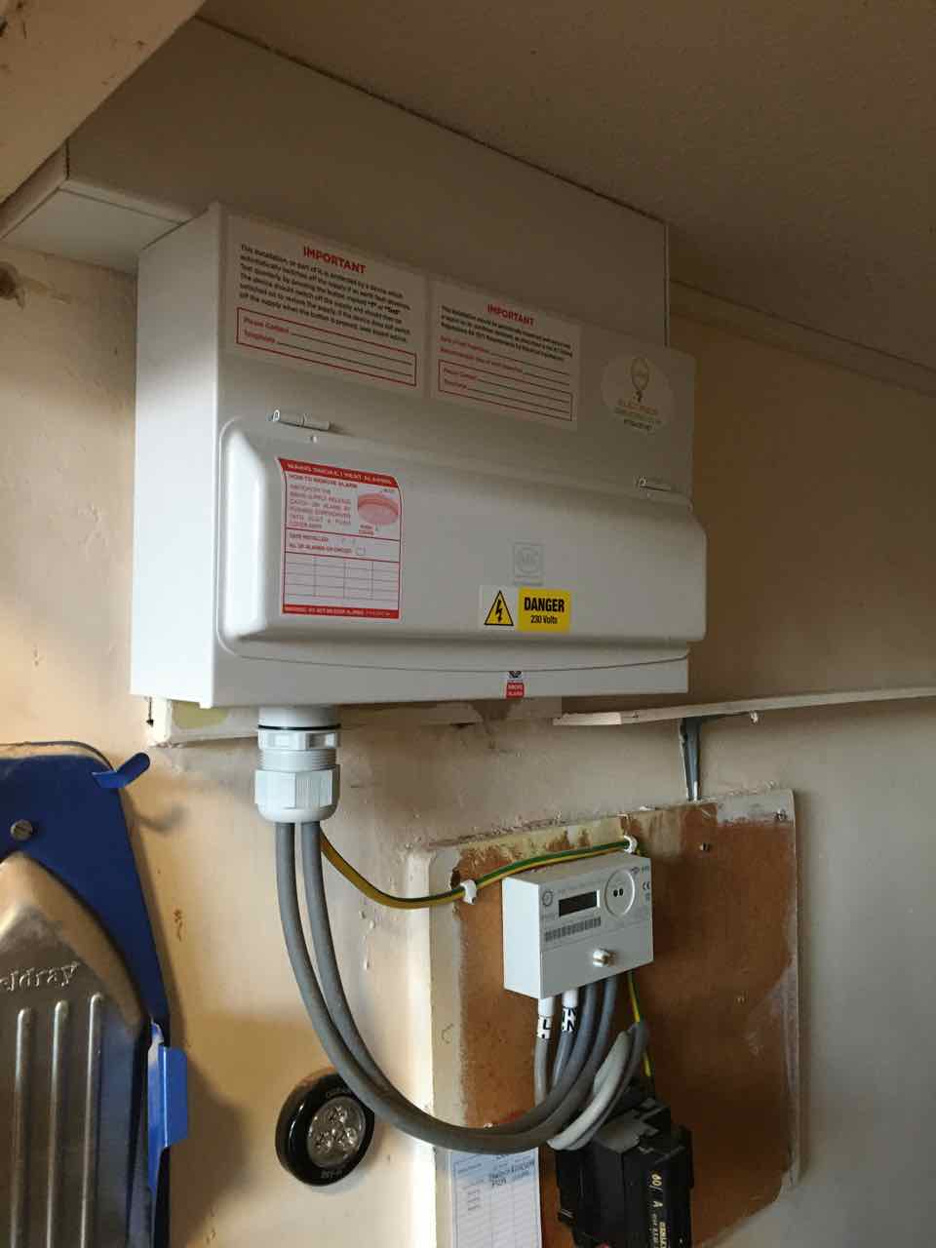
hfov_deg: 48.2
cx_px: 468
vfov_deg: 61.7
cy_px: 624
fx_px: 1046
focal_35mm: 29
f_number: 2.2
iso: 250
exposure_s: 1/33
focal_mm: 4.15
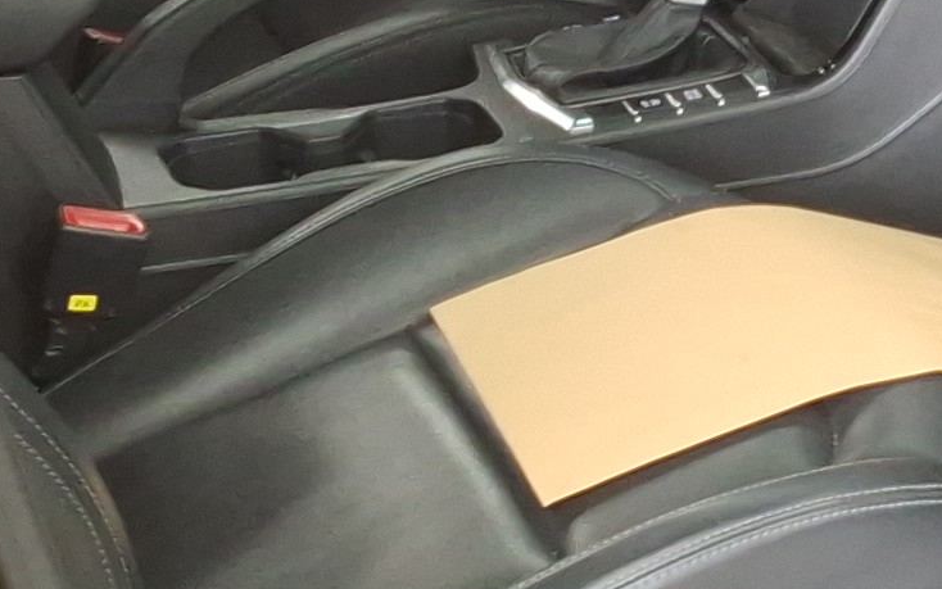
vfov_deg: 9.9
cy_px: 14
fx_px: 3389
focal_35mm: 132
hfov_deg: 14.9
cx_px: 1326
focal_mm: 2.91
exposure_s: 1/40
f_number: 1.9
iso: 51
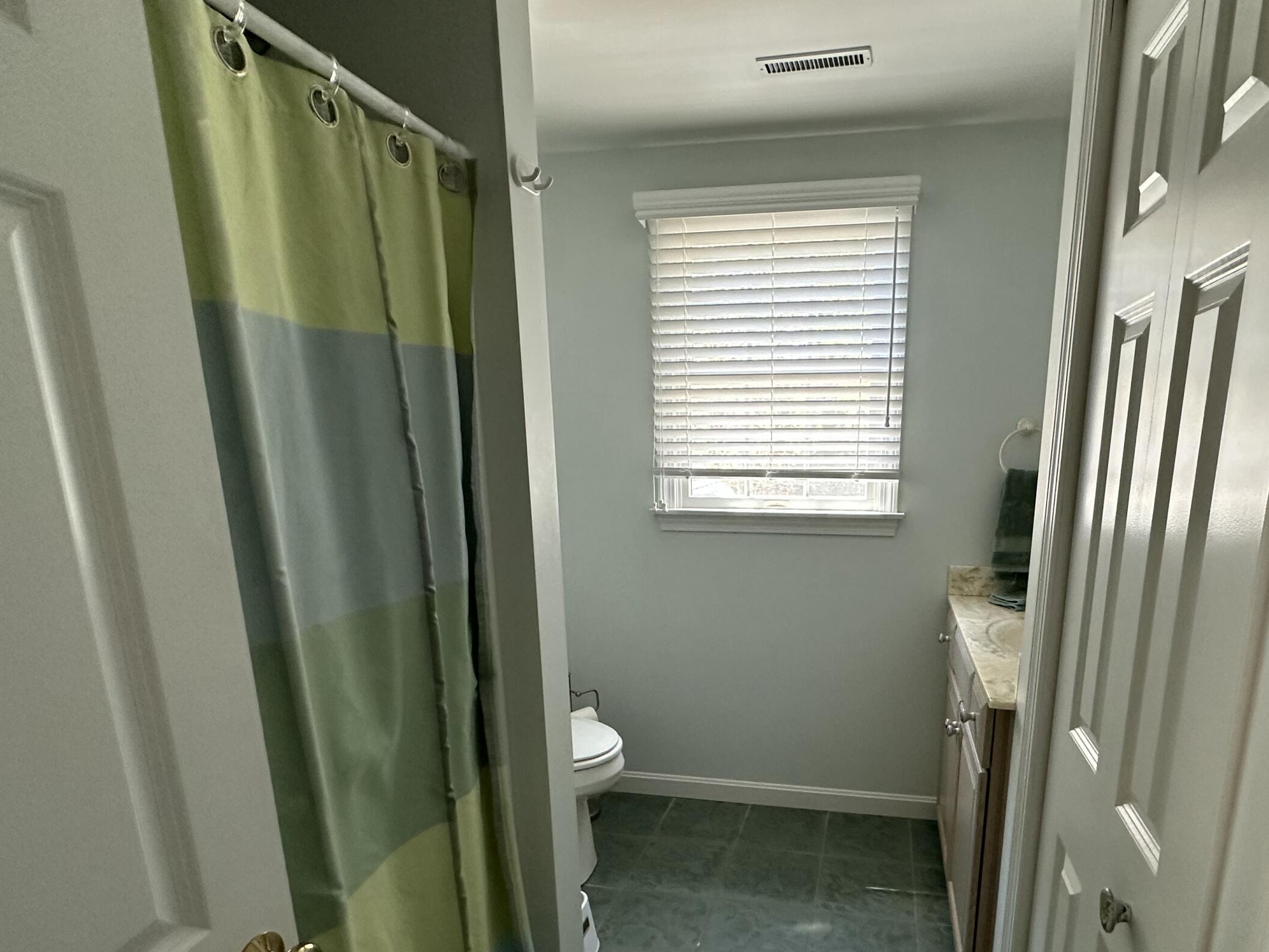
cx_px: 750
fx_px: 733
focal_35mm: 20
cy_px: 612
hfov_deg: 80.9
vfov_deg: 64.7
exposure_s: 1/99
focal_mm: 2.22
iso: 320
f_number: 2.2
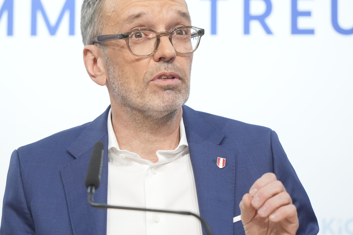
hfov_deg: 12.4
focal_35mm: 166
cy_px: 83
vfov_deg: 8.3
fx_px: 1628
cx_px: 151
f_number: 4.5
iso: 1250
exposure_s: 1/400
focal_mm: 97
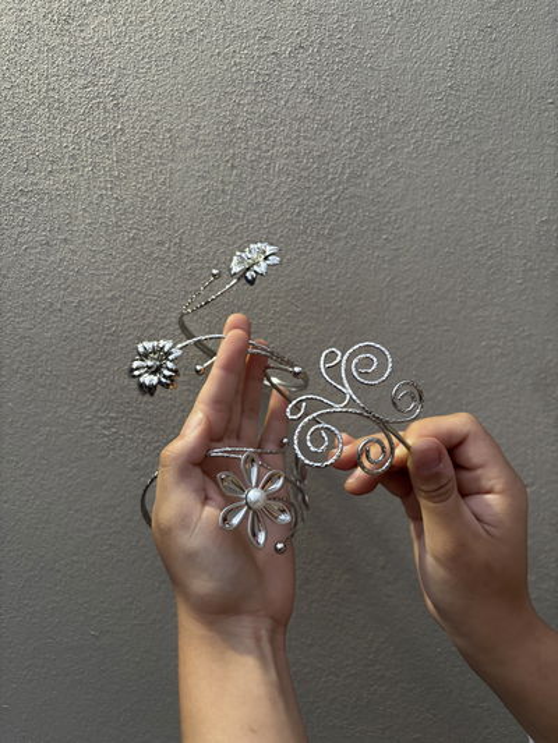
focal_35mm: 26
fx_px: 559
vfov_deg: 67.3
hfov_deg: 53.1
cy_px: 372
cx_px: 279
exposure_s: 1/50
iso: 250
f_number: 1.6
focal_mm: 5.96
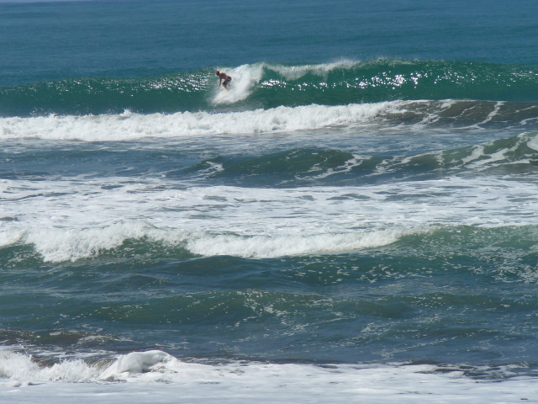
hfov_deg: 8.6
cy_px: 202
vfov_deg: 6.5
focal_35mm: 229
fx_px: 3559
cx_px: 269
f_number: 7.1
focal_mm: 34.1
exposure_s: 1/640
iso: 80
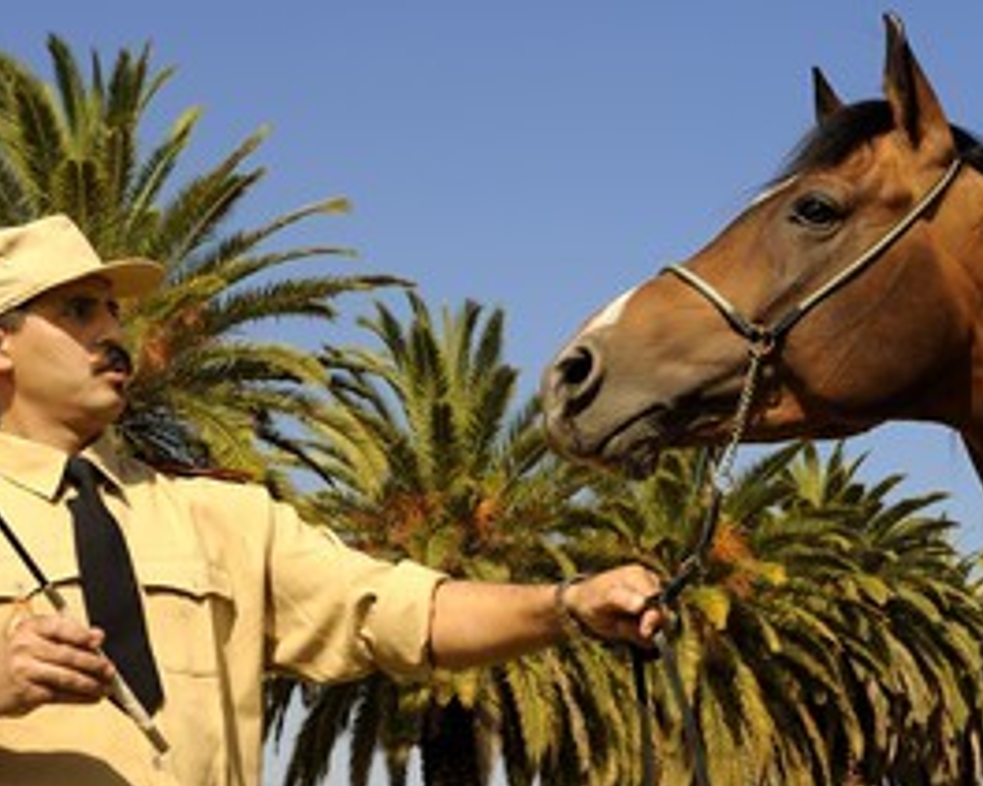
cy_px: 432
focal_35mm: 67
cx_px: 501
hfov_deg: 28.3
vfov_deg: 22.8
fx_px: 1949
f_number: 13
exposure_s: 1/160
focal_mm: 45
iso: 200
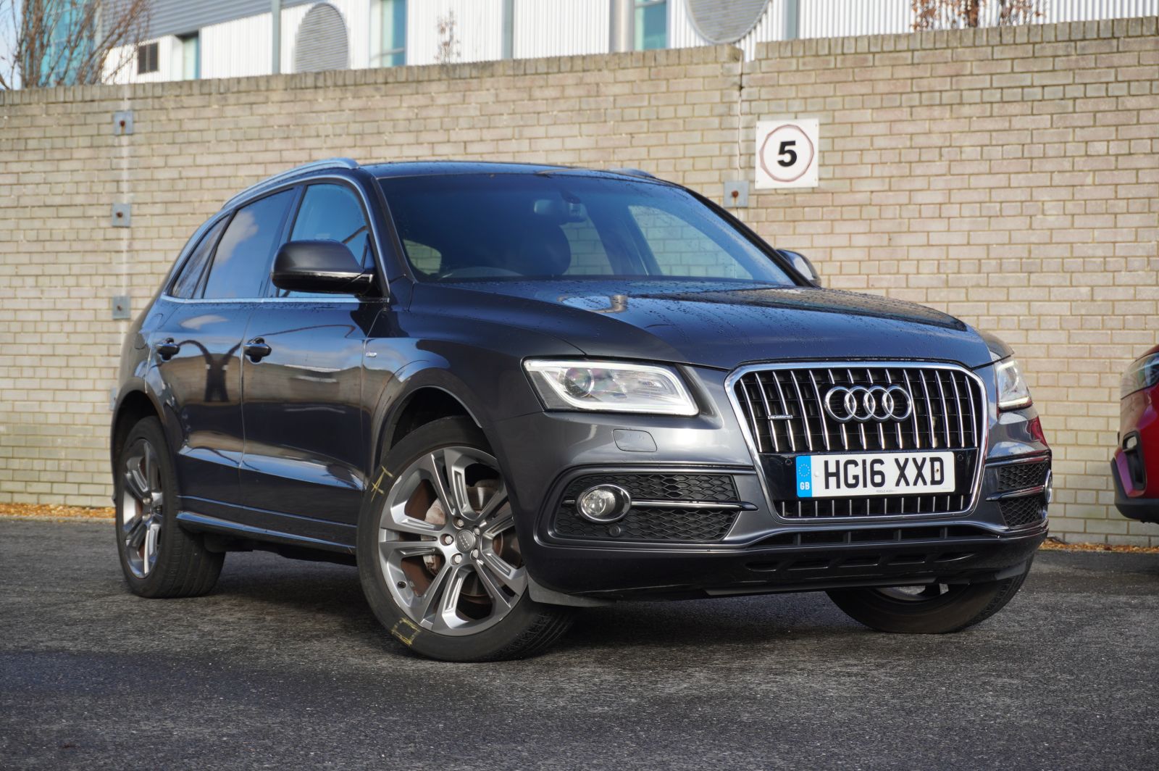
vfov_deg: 18.9
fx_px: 2316
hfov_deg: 28.1
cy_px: 386
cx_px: 580
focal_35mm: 72
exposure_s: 1/80
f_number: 6.3
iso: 100
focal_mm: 48
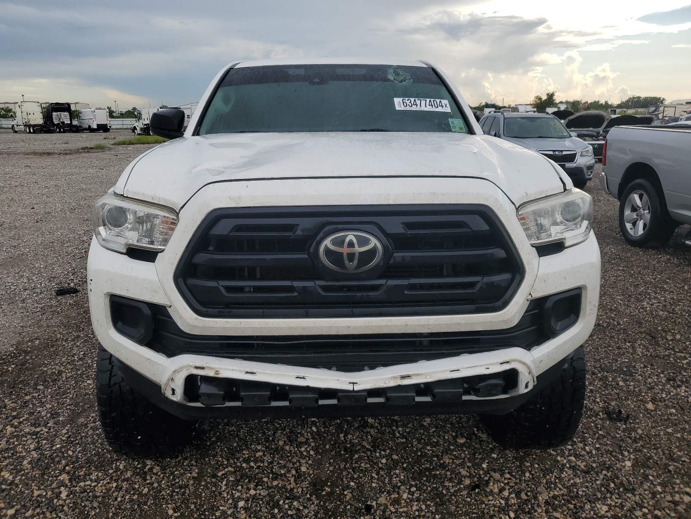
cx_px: 346
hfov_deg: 67.3
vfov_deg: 53.1
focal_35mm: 26
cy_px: 260
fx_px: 519
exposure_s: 1/1429
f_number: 1.5
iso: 50
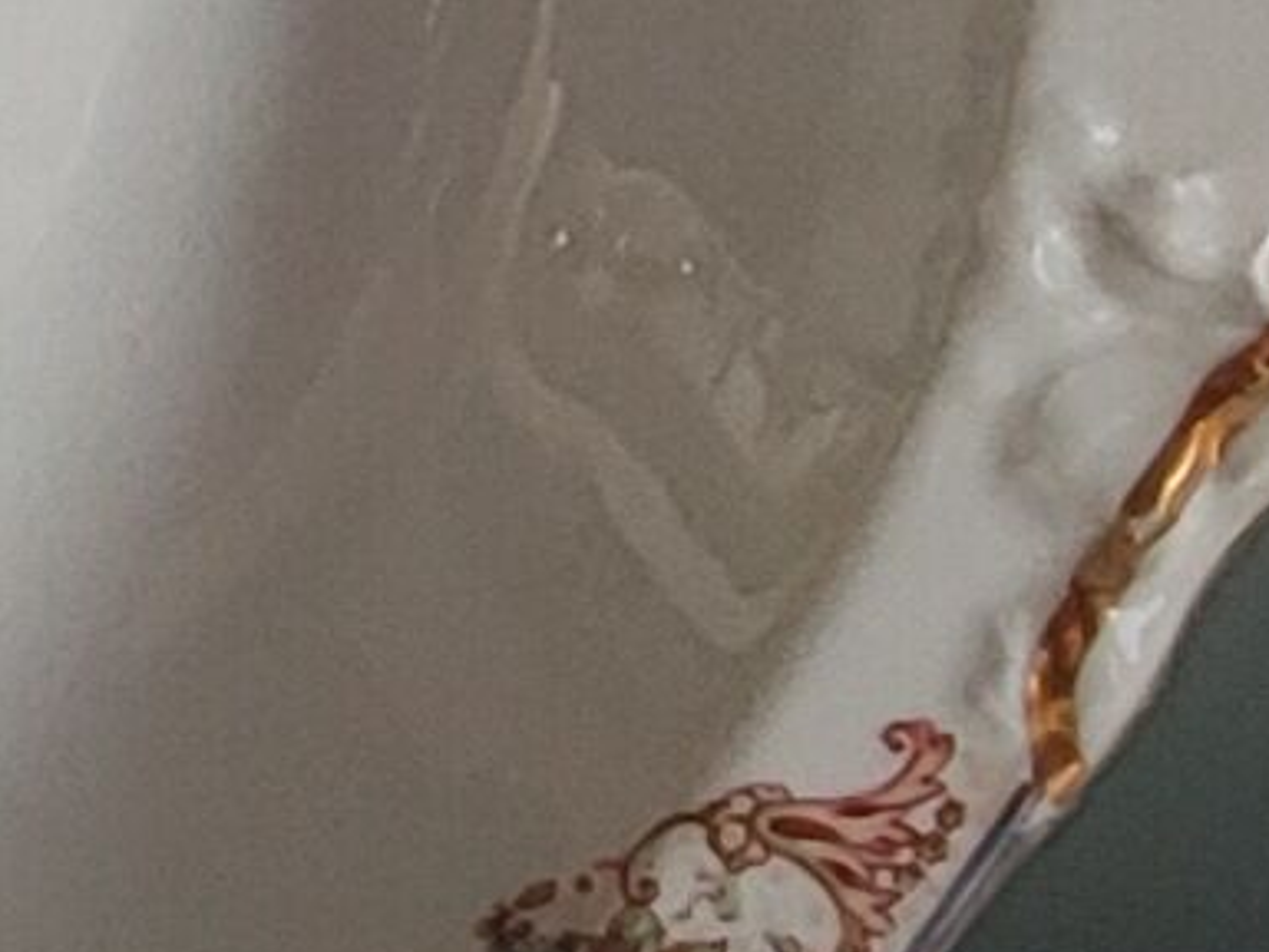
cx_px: -962
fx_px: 4692
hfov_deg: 13.8
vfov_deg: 11.4
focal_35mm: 128
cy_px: -165
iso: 200
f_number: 2.2
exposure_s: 1/30
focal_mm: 1.6
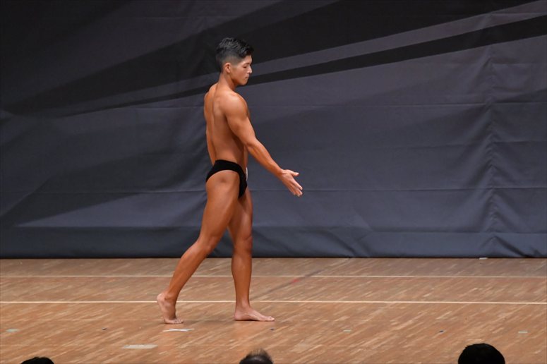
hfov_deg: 7.6
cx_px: 274
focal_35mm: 270
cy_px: 182
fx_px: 4101
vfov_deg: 5.1
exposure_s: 1/400
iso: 6400
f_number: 5.6
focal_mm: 180
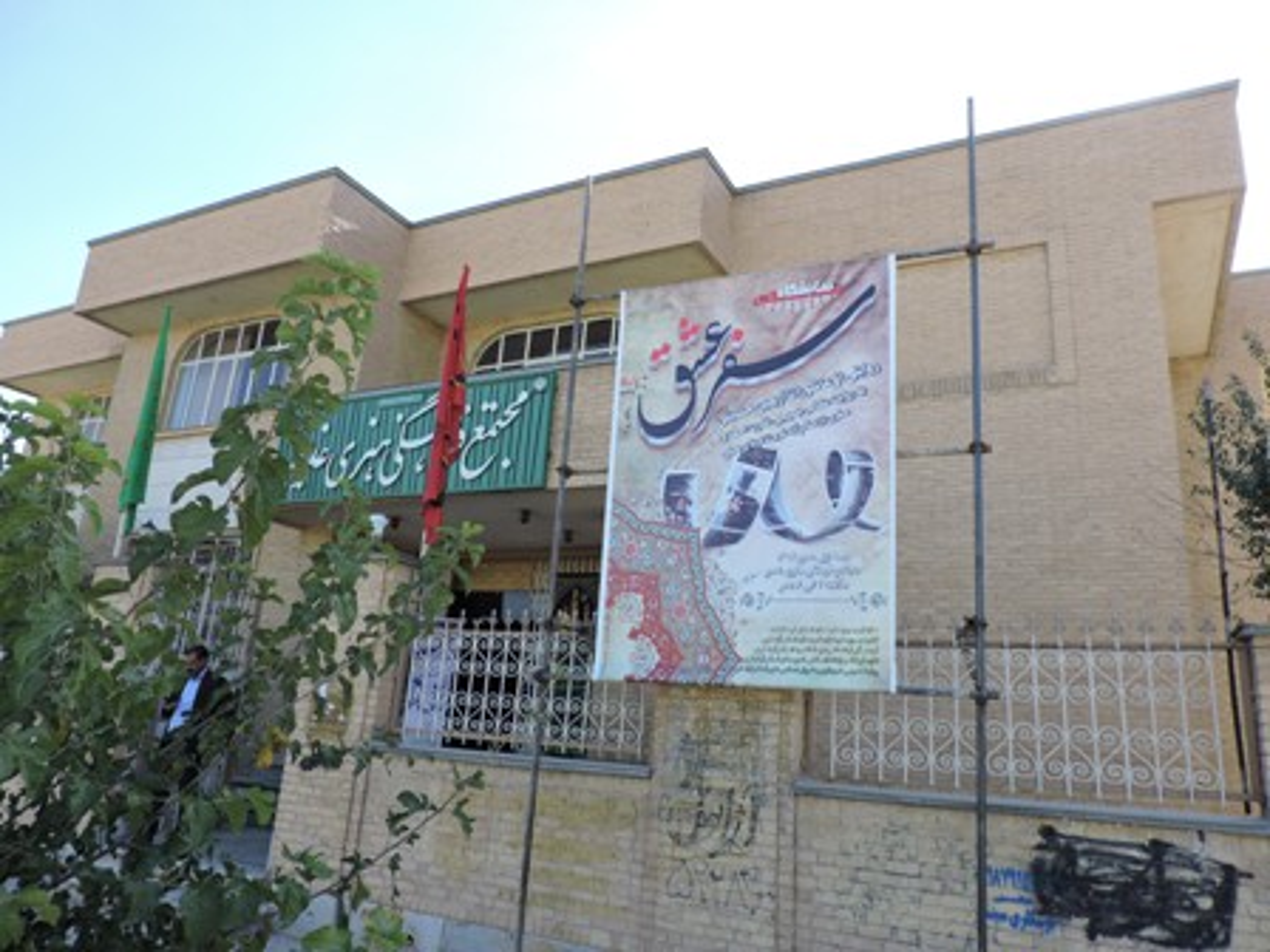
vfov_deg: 56.8
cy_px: 476
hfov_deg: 71.6
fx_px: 881
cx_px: 635
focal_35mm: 24
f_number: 3
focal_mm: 4.3
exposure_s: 1/400
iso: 100
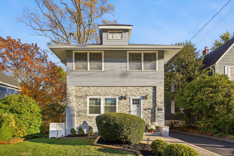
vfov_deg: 68.3
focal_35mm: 18
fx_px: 115
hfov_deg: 91.0
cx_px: 117
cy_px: 78
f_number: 8
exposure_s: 1/125
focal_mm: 17.7
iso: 100
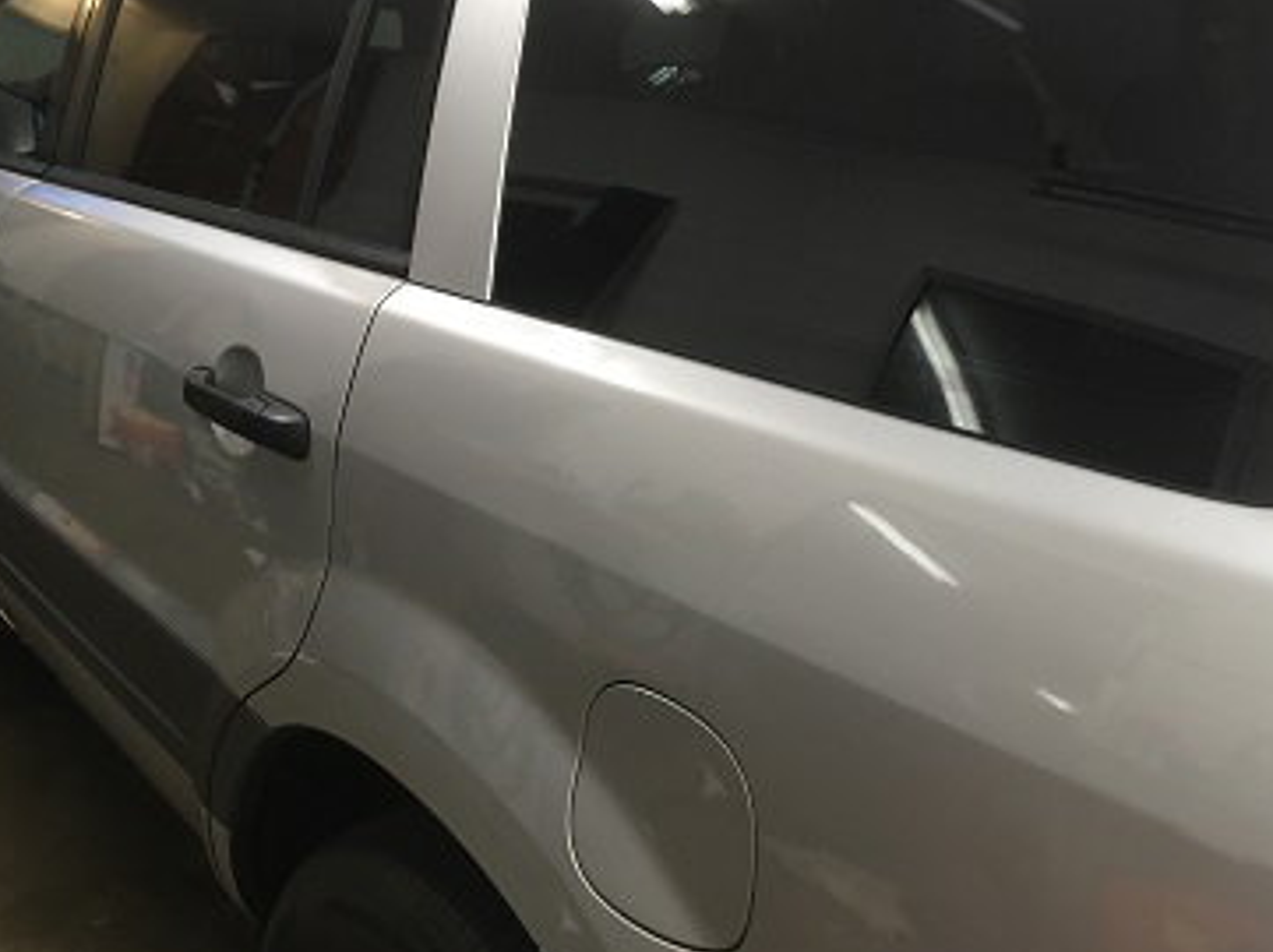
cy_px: 372
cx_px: 656
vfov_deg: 38.4
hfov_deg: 50.2
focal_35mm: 37
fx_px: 1359
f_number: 2.2
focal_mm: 4.15
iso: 100
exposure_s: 1/30
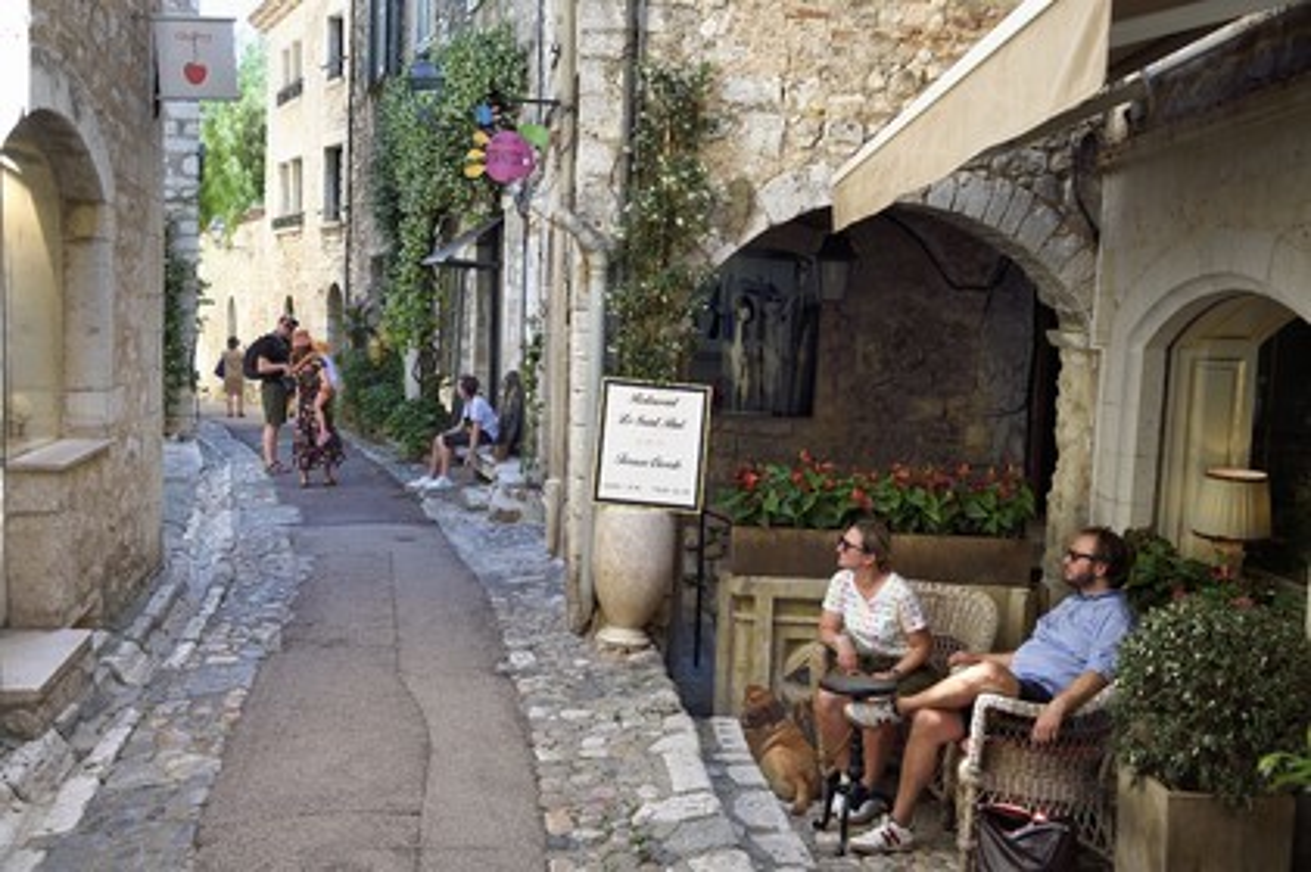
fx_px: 1274
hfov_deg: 54.5
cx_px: 656
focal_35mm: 35
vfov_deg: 37.8
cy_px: 436
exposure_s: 1/60
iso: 200
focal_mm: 35
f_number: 8
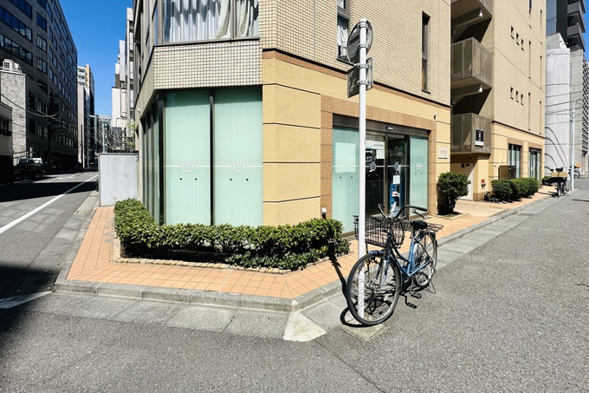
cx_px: 294
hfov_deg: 100.4
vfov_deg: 76.8
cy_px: 166
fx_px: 245
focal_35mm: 15
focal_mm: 2.22
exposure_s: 1/2304
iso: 40
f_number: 2.2
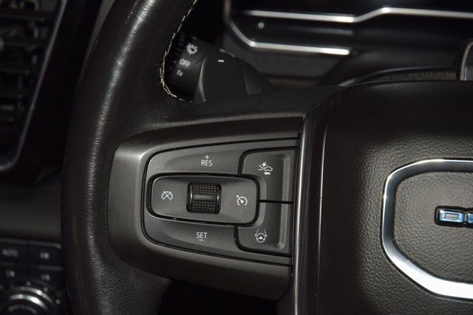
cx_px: 236
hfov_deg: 19.5
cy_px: 158
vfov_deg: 13.0
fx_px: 1380
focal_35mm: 105
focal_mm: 70
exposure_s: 1/125
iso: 100
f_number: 8
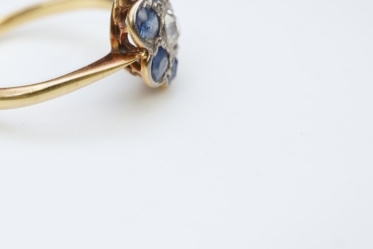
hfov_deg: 21.9
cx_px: 80
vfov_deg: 14.8
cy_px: 57
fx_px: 953
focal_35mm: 92
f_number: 11
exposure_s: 1/25
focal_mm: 30
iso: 250
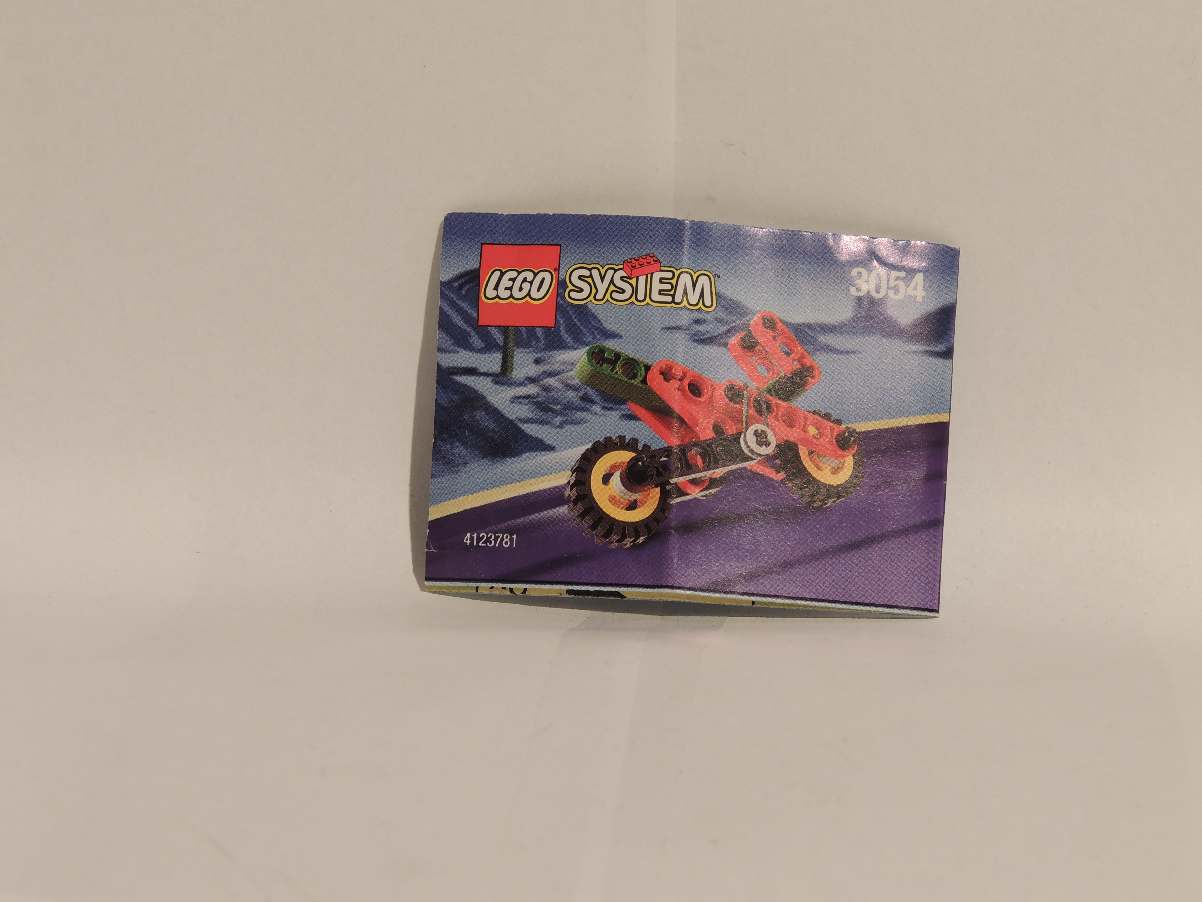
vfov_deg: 8.7
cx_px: 601
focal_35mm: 170
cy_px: 451
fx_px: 5903
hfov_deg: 11.6
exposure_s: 1/2.5
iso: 100
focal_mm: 30.3
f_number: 5.6
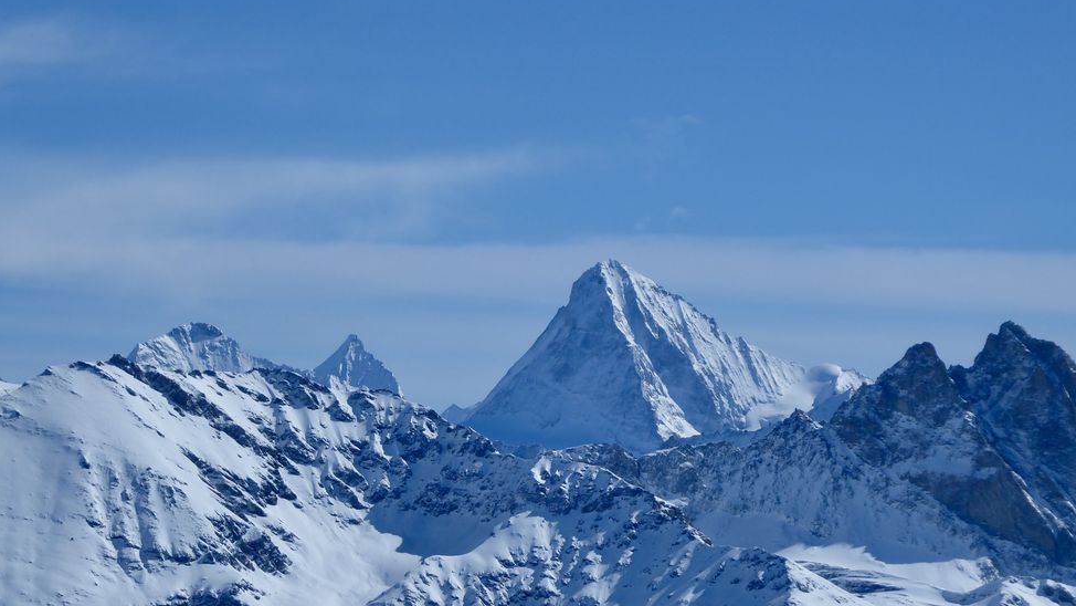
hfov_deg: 11.5
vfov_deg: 6.5
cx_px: 550
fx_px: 5364
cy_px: 348
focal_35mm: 188
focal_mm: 27.1
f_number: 5.4
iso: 80
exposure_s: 1/1300
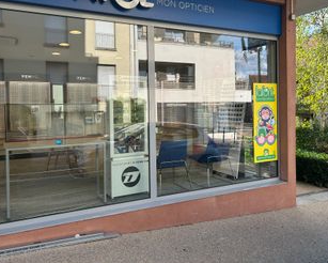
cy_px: 115
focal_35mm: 31
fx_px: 301
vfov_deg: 47.0
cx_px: 159
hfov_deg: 57.1
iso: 50
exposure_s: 1/974
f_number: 1.5
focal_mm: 5.7
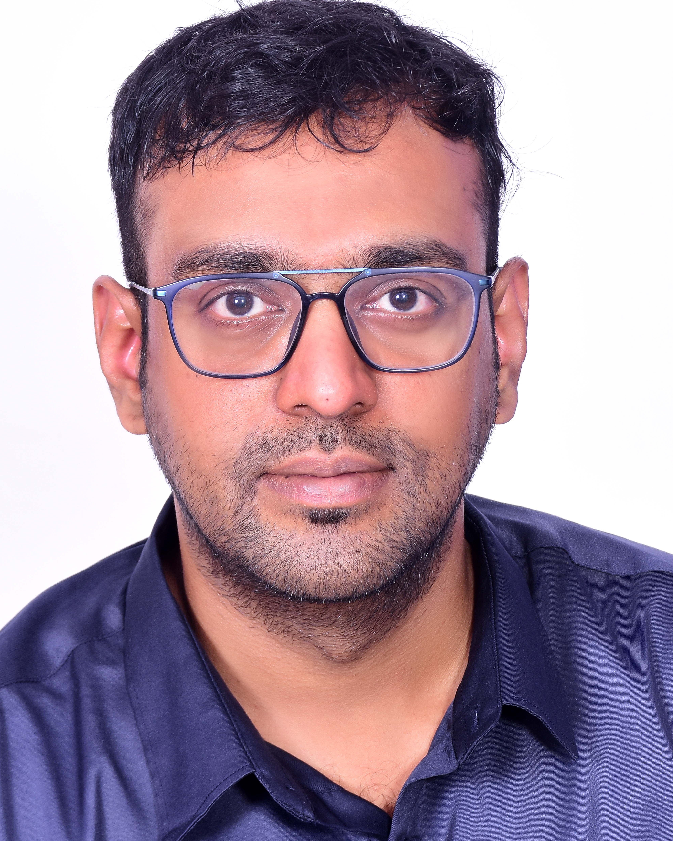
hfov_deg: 13.0
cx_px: 335
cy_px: 427
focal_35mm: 119
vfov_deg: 16.2
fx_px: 2963
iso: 250
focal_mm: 70
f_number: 8
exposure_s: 1/160
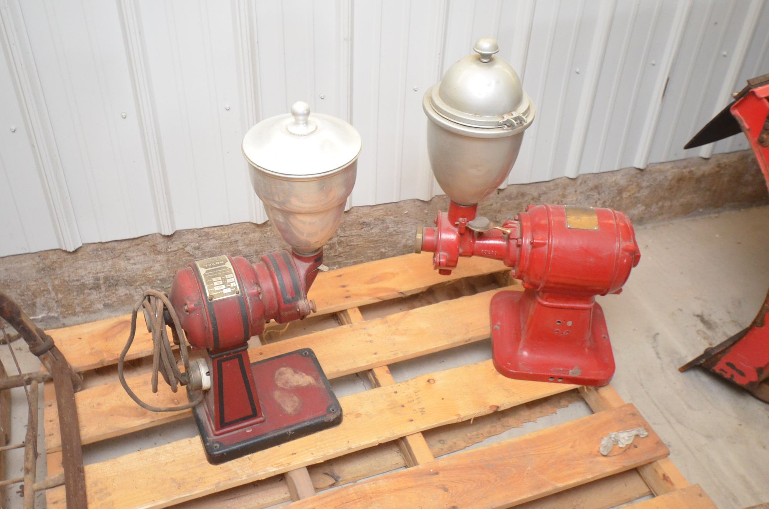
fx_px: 767
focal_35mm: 36
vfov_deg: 36.7
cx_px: 384
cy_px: 254
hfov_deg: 53.2
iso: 3200
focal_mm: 24
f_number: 4.5
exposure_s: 1/60
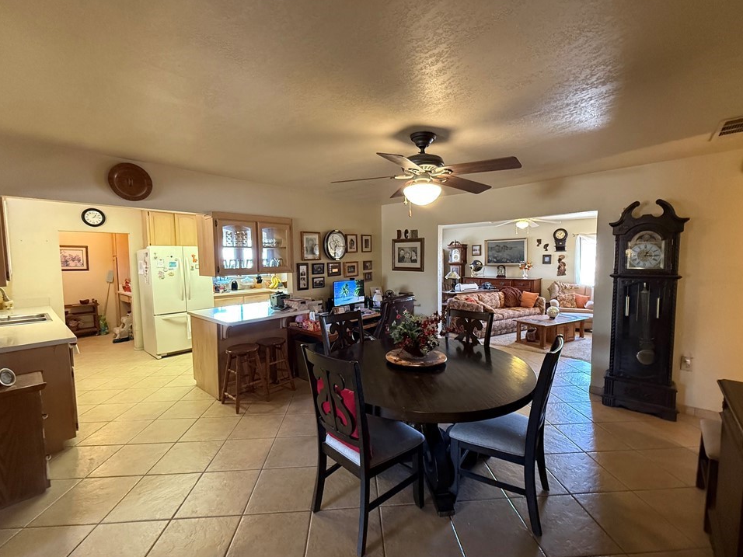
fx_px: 322
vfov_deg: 81.7
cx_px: 370
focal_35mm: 15
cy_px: 282
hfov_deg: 98.2
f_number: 2.2
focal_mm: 2.22
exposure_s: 1/60
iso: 640
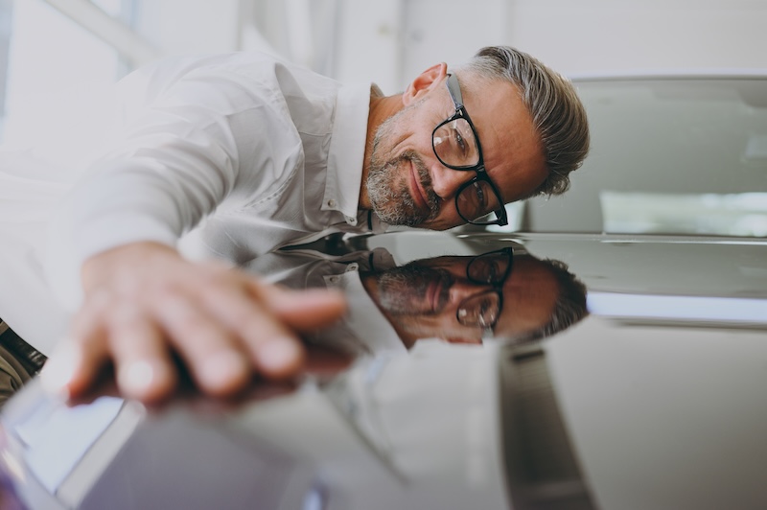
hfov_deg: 39.6
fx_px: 1064
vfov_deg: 26.9
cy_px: 255
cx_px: 384
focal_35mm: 50
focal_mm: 50
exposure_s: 1/1000
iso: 400
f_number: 2.8
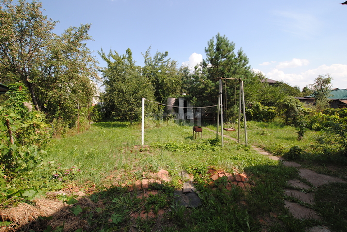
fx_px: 159
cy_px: 116
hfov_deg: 94.9
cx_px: 174
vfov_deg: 72.3
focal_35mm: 16
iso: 100
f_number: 7.1
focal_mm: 11
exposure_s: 1/200
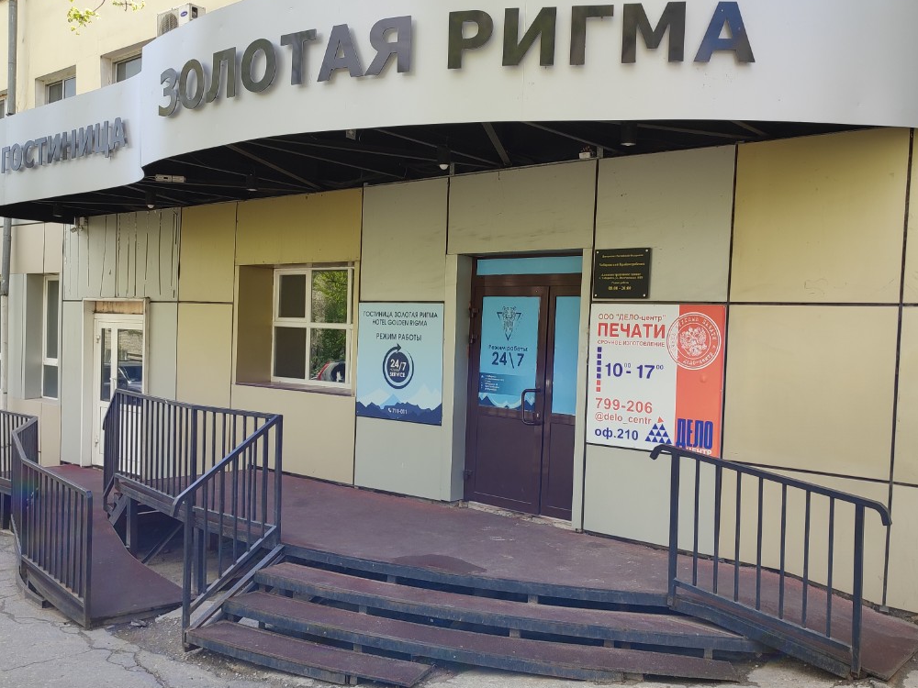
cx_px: 478
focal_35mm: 32
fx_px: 849
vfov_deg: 44.1
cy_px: 377
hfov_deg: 56.8
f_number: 1.89
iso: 50
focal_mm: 5.89
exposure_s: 1/175
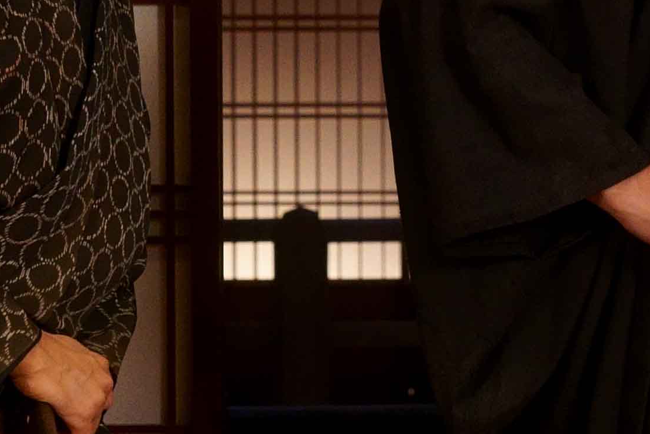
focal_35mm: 191
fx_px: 3450
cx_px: 638
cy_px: -6
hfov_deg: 10.7
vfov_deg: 7.2
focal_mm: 50
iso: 3200
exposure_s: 1/60
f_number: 5.6
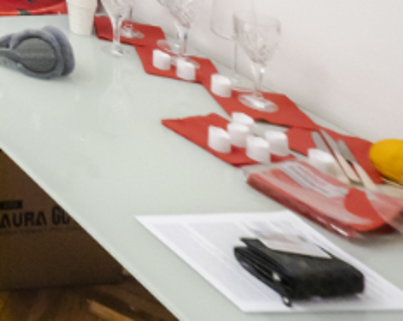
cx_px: -439
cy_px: -302
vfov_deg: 18.3
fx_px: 703
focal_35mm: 59
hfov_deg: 18.1
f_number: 4
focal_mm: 7
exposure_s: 1/10
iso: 400
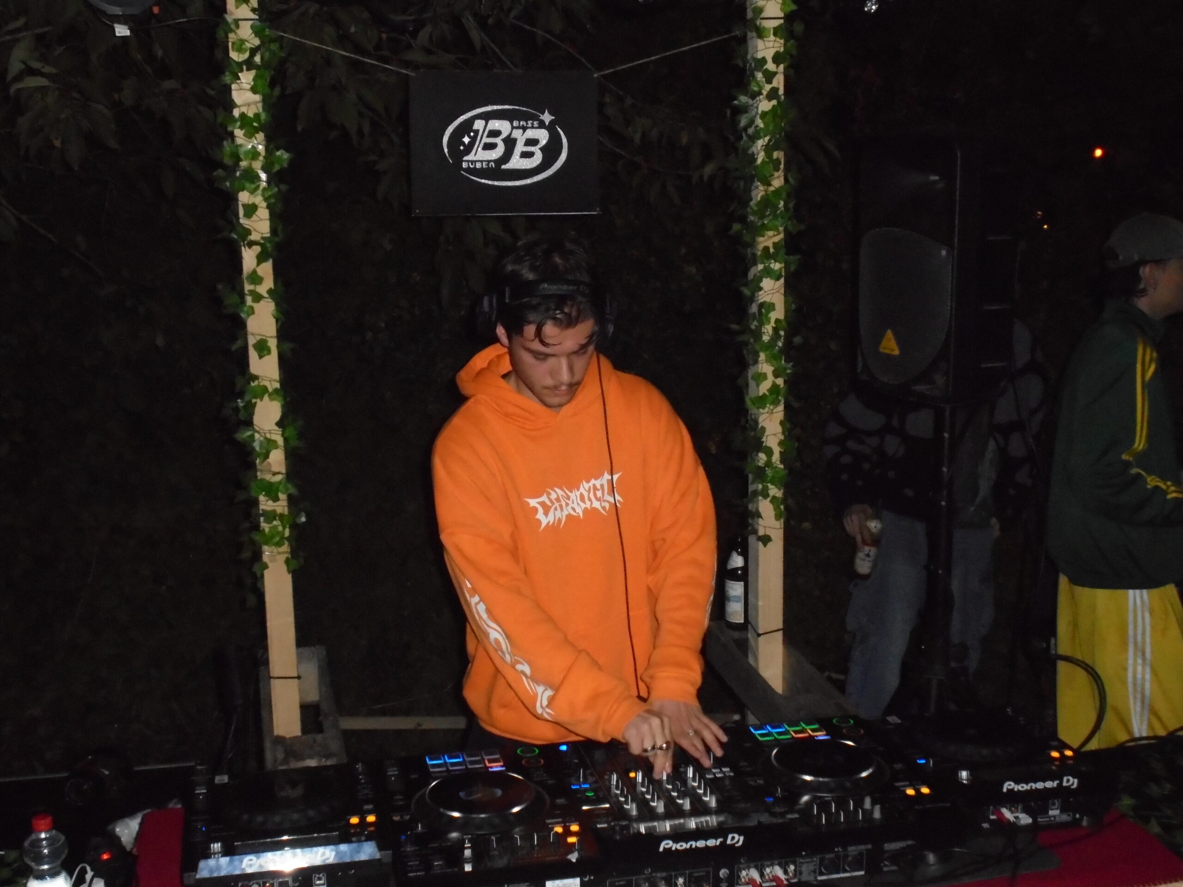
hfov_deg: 43.9
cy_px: 444
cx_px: 592
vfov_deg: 33.6
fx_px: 1470
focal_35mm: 43
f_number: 4.5
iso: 800
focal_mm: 7.8
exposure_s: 1/50
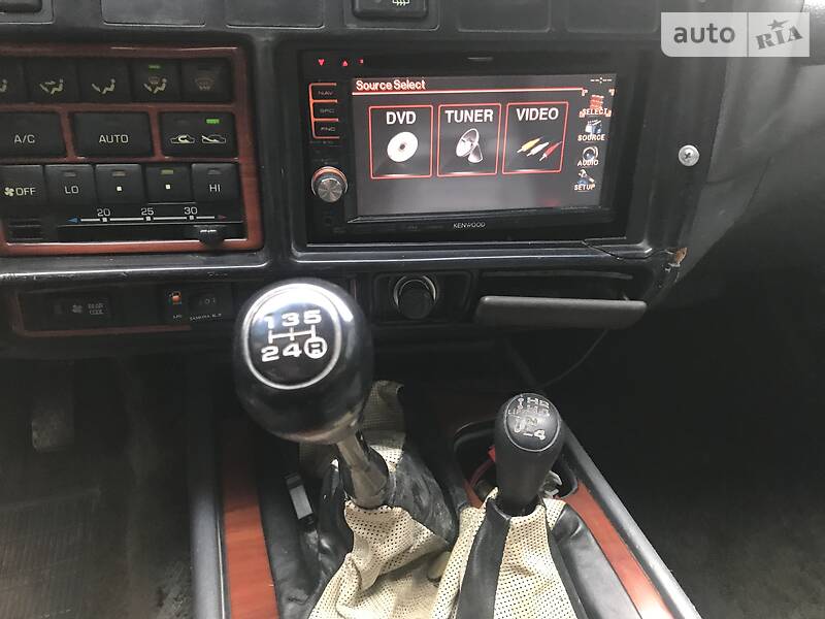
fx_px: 667
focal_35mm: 28
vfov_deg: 49.7
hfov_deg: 63.4
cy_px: 310
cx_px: 412
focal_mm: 4
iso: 100
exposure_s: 1/15
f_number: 1.8
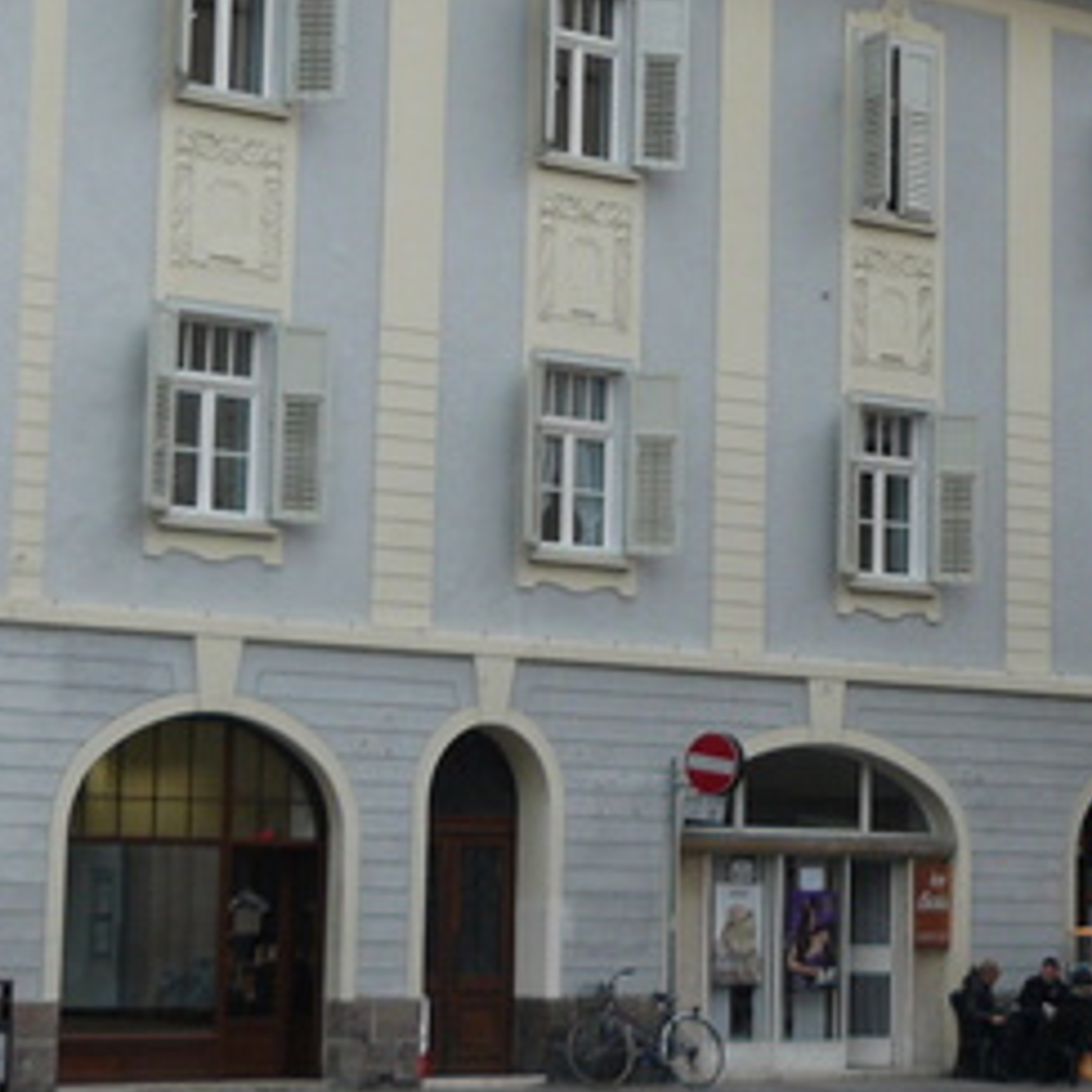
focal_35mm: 118
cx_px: 792
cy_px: 170
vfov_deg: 14.7
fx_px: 4211
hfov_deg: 14.7
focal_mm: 8.6
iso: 100
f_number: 2.8
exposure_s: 1/100
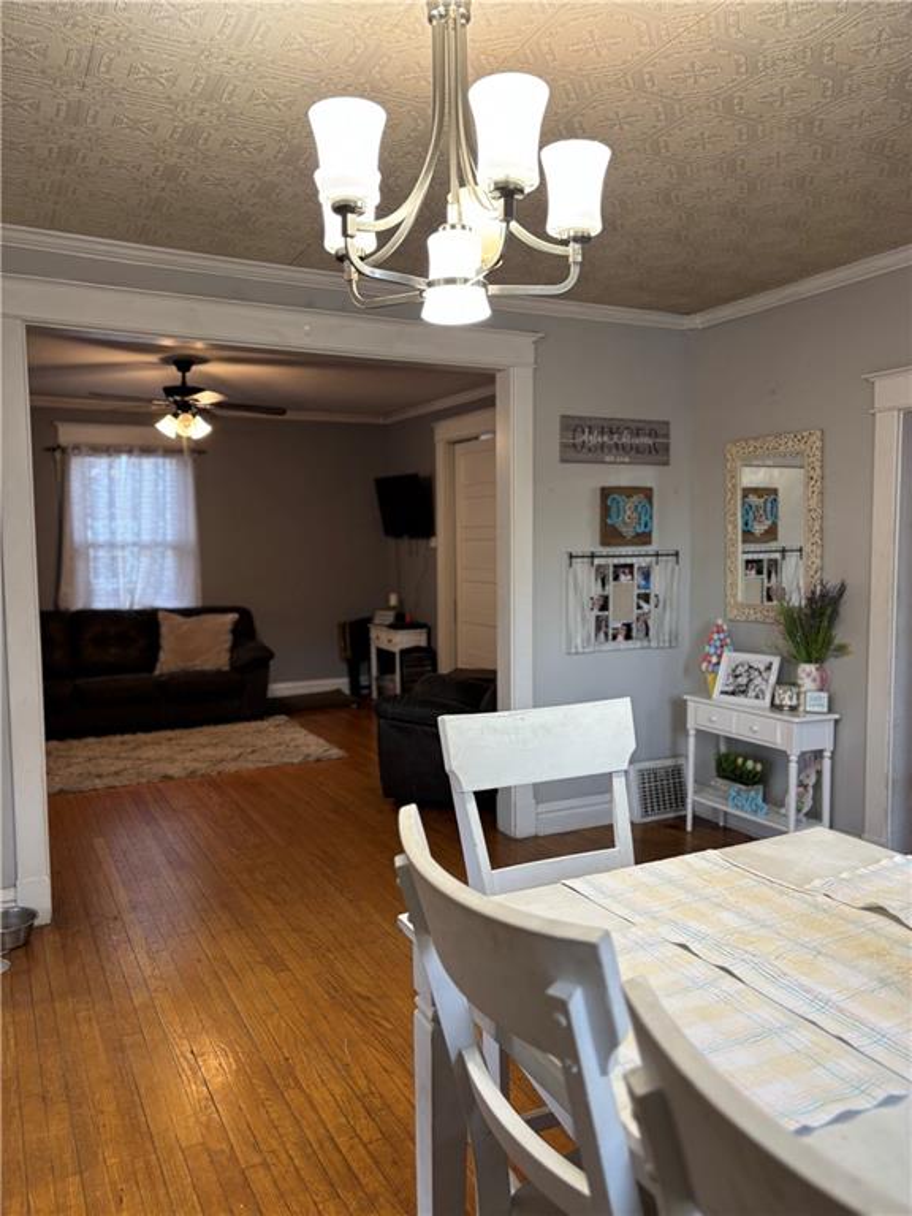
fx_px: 913
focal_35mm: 26
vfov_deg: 67.3
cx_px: 456
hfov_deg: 53.1
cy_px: 608
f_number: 1.6
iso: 125
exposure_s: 1/60
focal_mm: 5.96
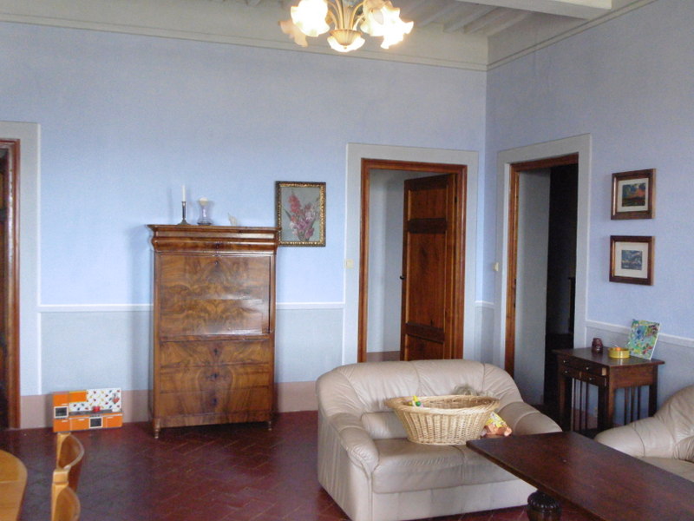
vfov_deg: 40.7
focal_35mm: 35
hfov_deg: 52.6
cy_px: 260
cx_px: 347
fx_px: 702
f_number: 3.5
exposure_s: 1/50
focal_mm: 6.4
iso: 400
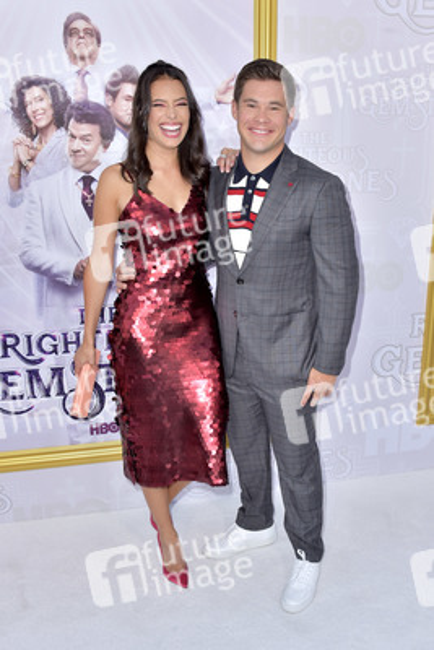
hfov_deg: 41.1
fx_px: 578
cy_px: 325
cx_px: 217
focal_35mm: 32
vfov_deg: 58.7
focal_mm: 32
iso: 320
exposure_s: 1/250
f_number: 7.1
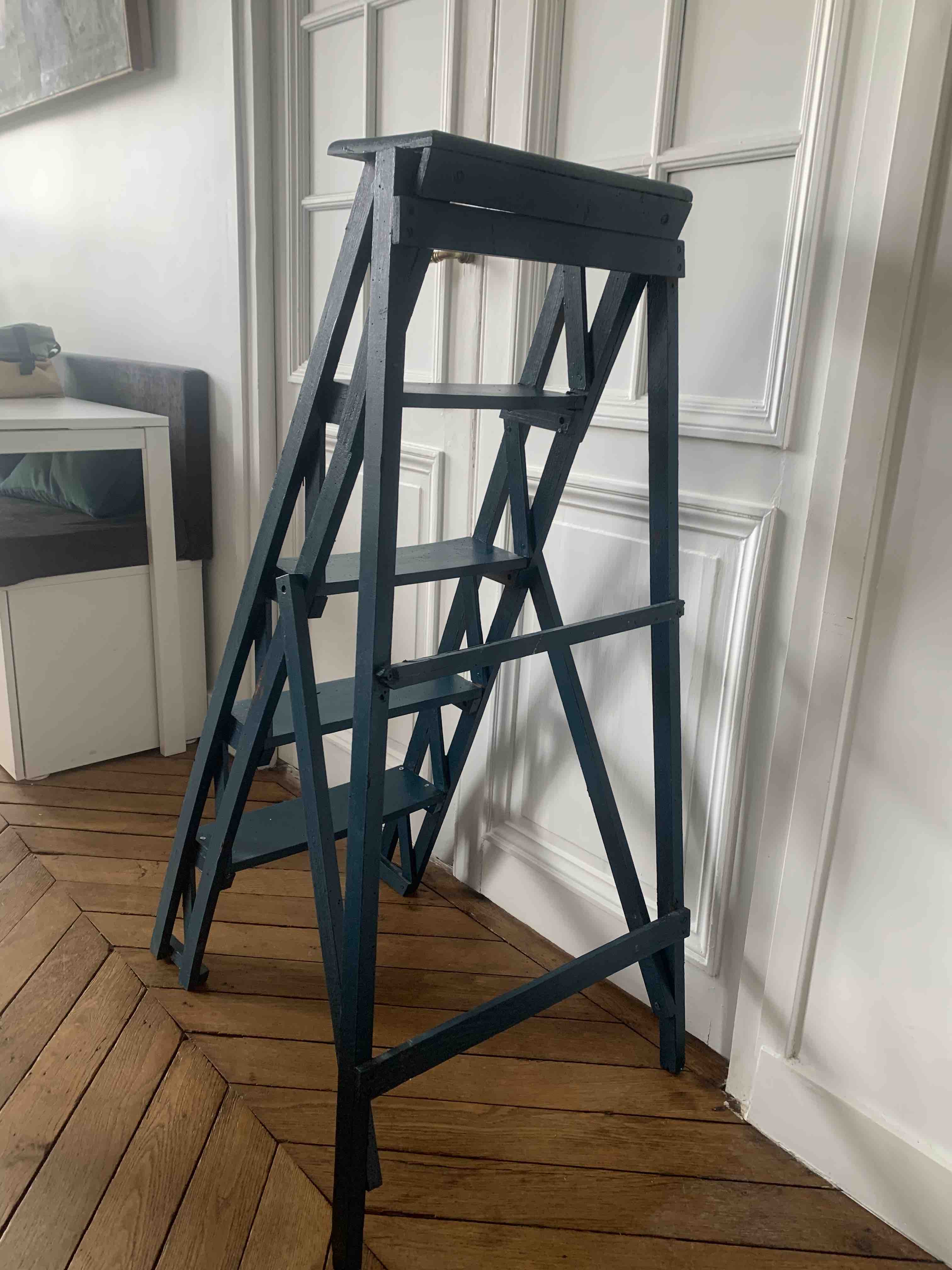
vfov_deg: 67.3
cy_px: 635
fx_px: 953
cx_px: 476
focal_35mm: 26
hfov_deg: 53.1
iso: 100
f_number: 1.8
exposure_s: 1/106
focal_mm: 4.25
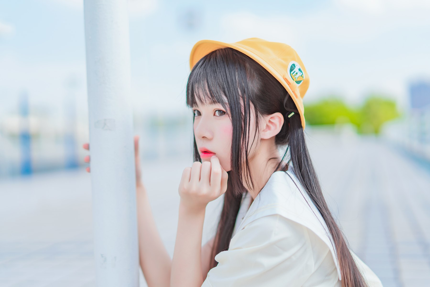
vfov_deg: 27.0
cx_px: 215
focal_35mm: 50
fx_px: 597
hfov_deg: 39.6
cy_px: 144
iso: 100
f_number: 1.4
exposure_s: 1/2000
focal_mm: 50
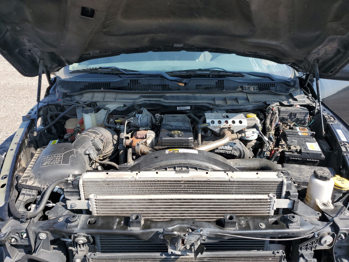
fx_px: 262
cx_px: 174
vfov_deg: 53.1
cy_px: 131
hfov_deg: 67.3
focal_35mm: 26
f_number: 1.5
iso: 50
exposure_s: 1/1250
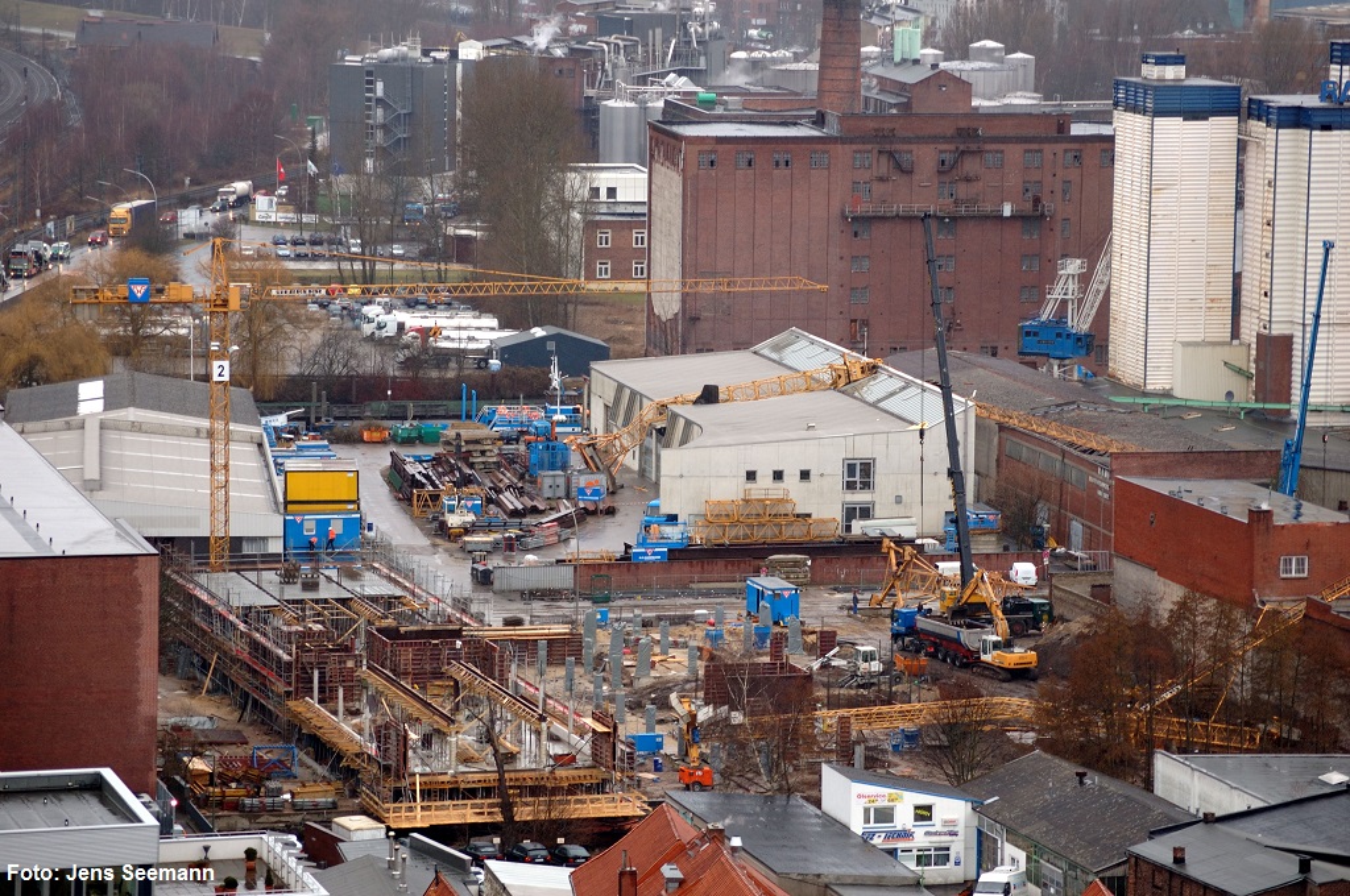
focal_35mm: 142
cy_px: 448
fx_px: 5337
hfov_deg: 14.4
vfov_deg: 9.6
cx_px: 675
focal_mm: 95
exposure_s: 1/200
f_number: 4.5
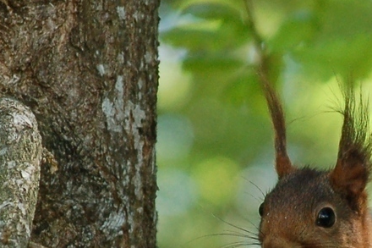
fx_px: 4400
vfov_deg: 3.2
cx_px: 398
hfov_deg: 4.8
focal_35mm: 426
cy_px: 277
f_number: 5
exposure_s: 1/160
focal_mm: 122
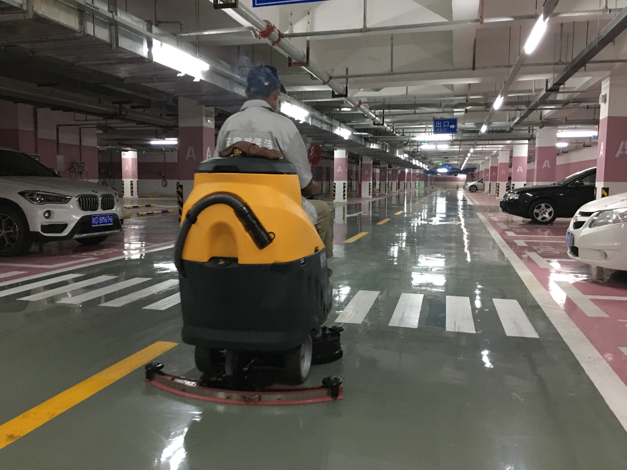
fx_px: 525
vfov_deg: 48.2
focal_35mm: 29
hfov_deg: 61.7
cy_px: 235
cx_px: 314
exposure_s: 1/8
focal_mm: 4.15
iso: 125
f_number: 2.2
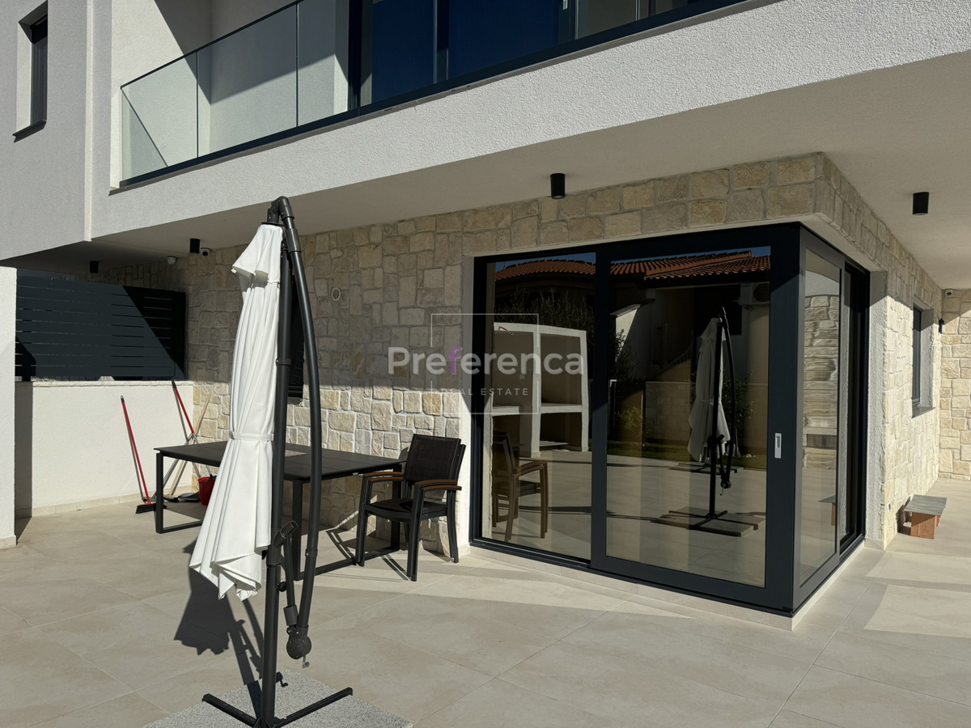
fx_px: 673
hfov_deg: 71.6
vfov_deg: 56.8
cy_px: 364
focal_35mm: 24
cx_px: 486
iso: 80
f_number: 1.78
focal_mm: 6.76
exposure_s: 1/12346
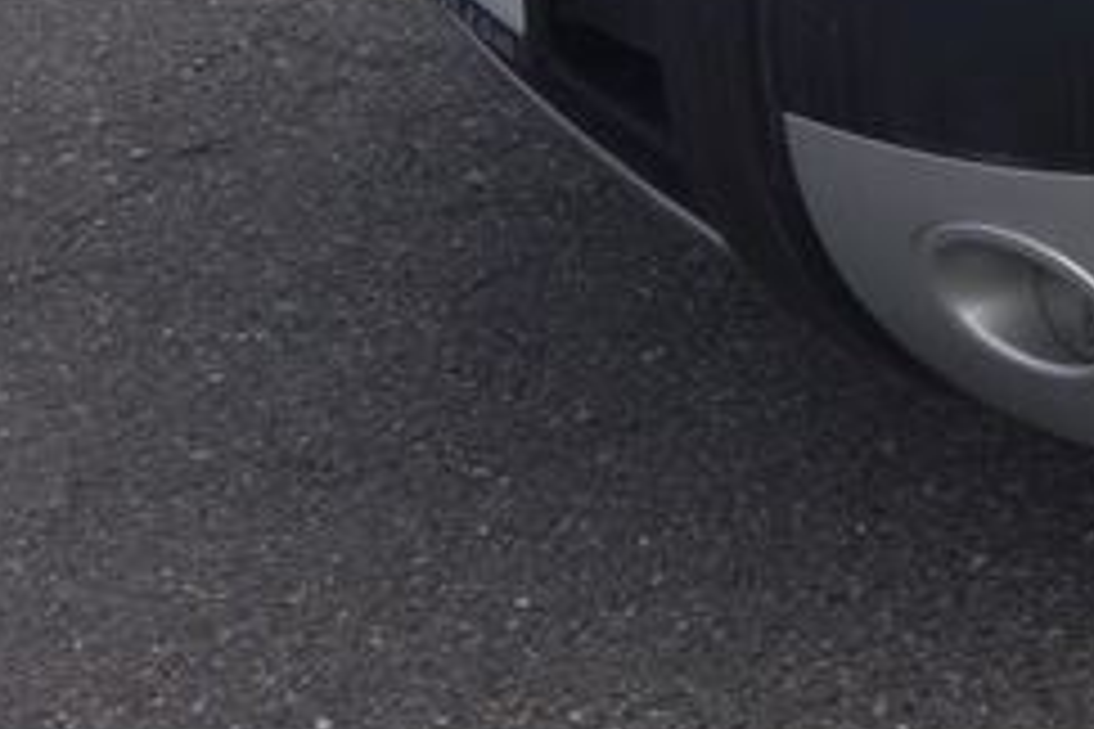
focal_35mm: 118
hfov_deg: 14.4
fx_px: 3586
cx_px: 2206
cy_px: -619
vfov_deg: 10.8
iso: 125
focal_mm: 10.4
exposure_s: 1/250
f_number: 5.6
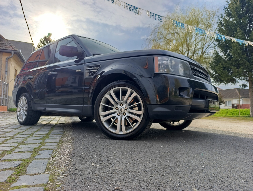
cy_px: 96
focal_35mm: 23
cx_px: 126
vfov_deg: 59.0
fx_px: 168
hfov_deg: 73.8
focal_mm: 6.14
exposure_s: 1/402
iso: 50
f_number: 1.6
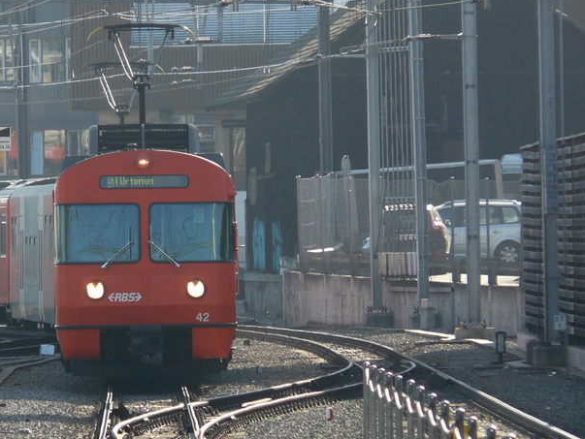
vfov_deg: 2.5
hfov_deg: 3.3
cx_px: 111
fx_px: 10146
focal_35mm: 600
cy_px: 235
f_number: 4.5
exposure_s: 1/250
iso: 100
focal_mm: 59.5
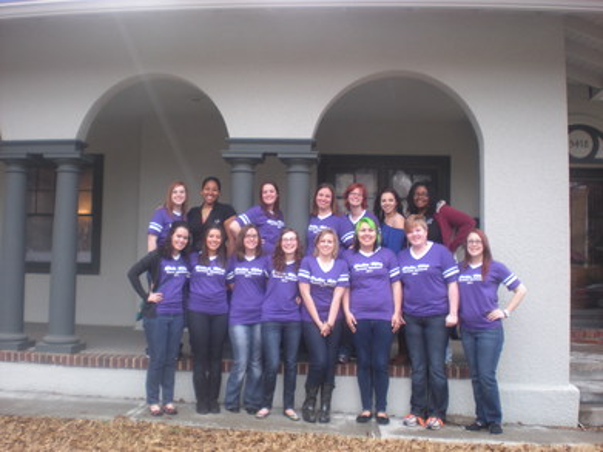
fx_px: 662
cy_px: 226
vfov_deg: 37.7
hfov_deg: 49.0
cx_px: 302
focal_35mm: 38
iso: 64
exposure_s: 1/55.3
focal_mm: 6.3
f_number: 3.1
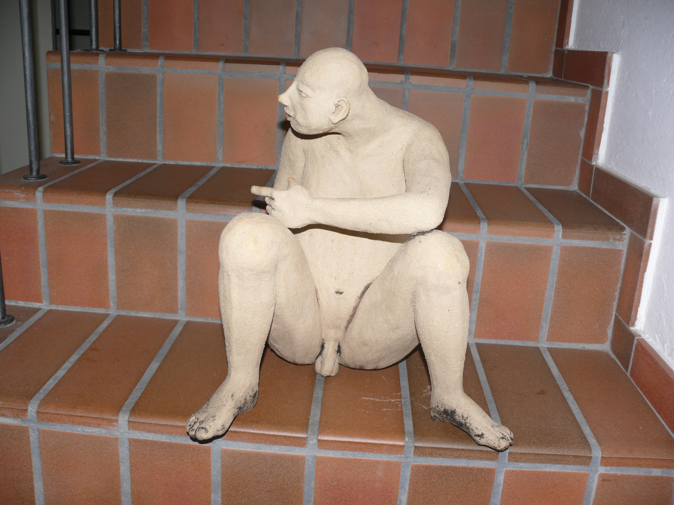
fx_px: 681
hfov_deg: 52.6
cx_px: 337
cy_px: 252
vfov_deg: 40.7
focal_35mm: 35
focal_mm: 7.4
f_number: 2.8
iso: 100
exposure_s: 1/30
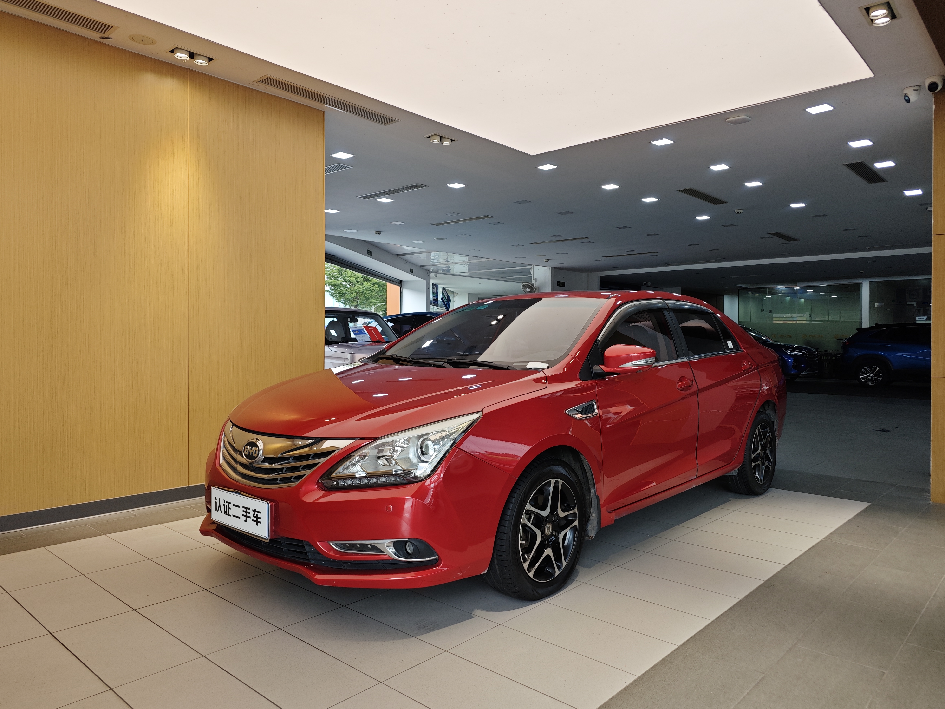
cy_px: 348
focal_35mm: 24
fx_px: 655
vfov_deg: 56.8
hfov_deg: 71.6
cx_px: 480
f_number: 1.9
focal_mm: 8.7
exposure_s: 1/107
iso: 50
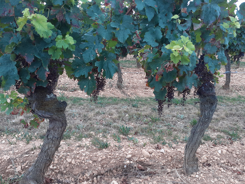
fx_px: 191
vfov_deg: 51.4
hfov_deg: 65.3
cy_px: 92
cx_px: 122
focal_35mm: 27
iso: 40
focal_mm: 3.6
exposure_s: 1/128
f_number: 1.9
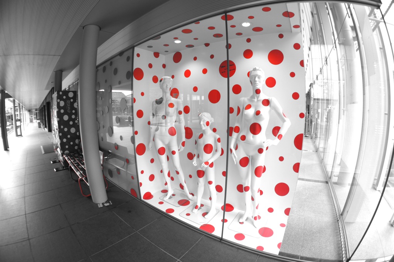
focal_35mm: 24
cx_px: 197
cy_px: 131
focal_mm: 16
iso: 200
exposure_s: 1/60
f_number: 4
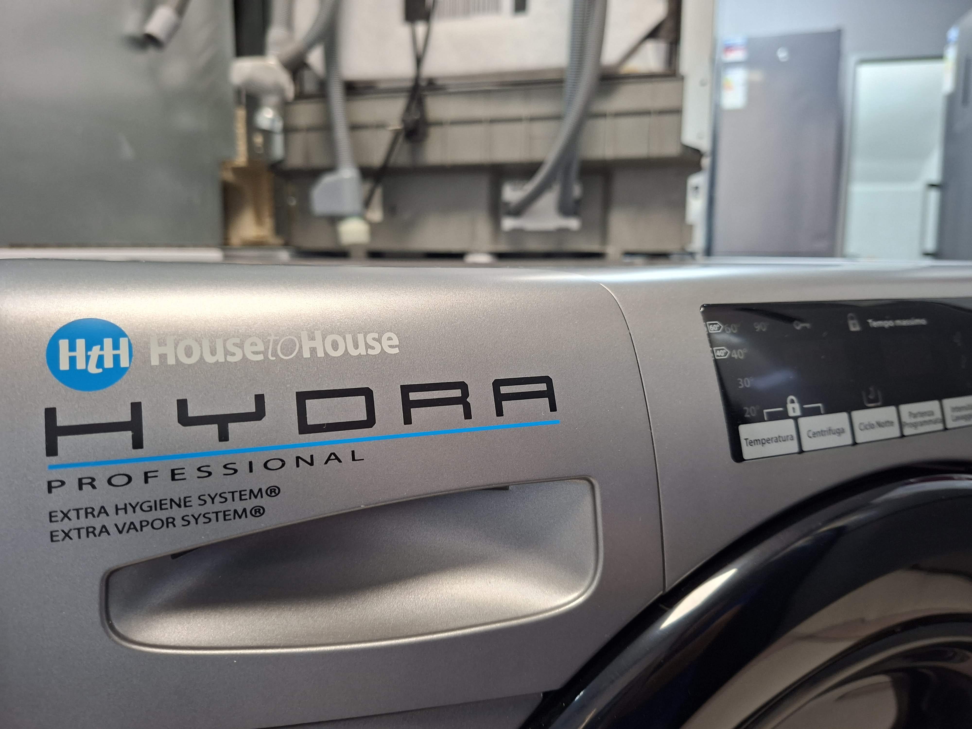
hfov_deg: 73.9
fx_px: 646
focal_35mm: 23
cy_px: 364
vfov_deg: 58.9
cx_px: 486
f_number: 1.8
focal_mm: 5.54
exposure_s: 1/33
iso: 250
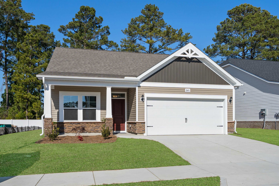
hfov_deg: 60.3
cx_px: 140
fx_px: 240
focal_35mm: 31
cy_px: 93
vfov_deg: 42.3
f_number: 9
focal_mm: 31
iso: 250
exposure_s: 1/1000
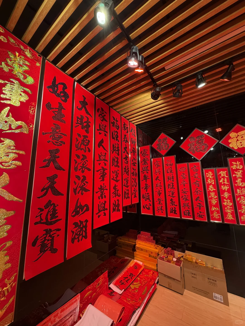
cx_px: 122
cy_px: 163
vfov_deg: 102.1
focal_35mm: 14
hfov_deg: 85.7
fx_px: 132
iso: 200
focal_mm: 2.22
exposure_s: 1/100
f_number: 2.2
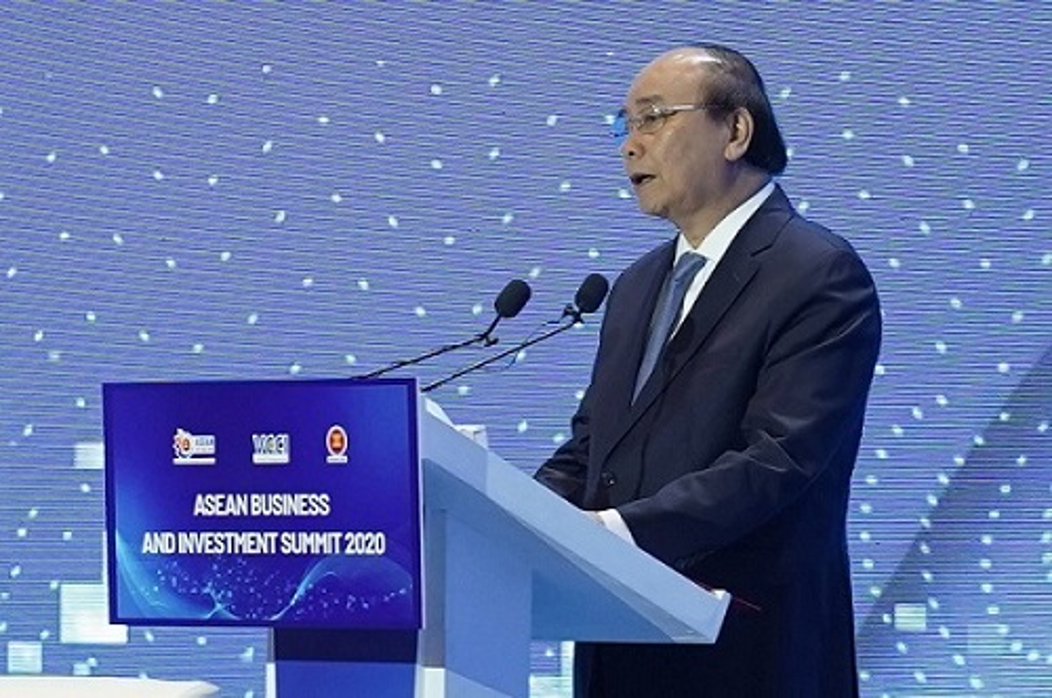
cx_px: 526
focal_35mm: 62
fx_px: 1809
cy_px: 349
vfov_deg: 21.9
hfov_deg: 32.4
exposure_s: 1/125
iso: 1250
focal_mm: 62
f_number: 4
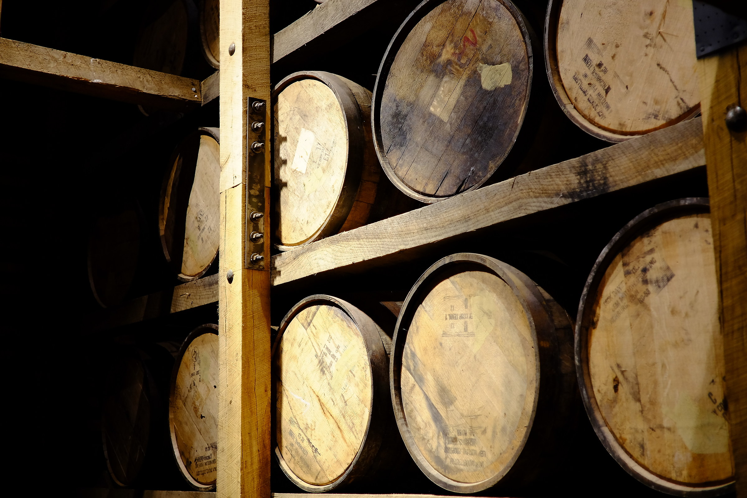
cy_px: 249
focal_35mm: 48
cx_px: 374
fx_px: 996
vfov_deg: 28.1
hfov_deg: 41.1
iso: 500
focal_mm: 32
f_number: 1.8
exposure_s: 1/150
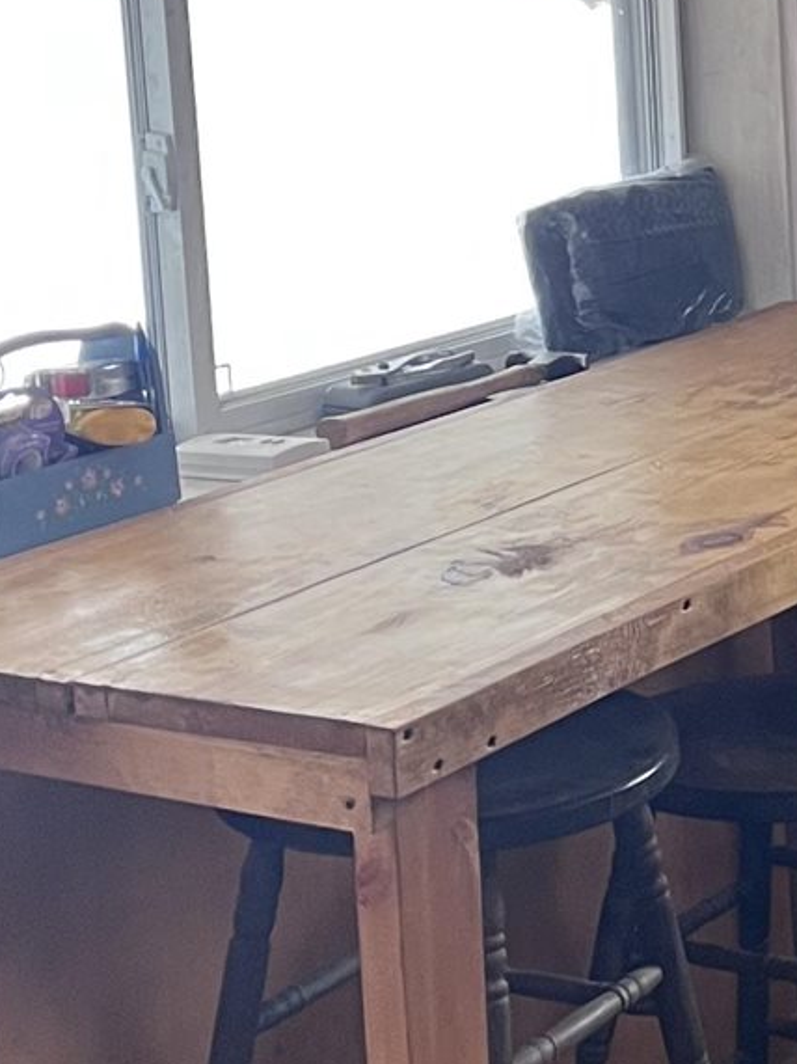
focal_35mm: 105
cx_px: 1091
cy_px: 330
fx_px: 3225
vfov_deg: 18.7
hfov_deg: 13.5
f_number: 1.6
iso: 125
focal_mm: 5.1
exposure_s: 1/60
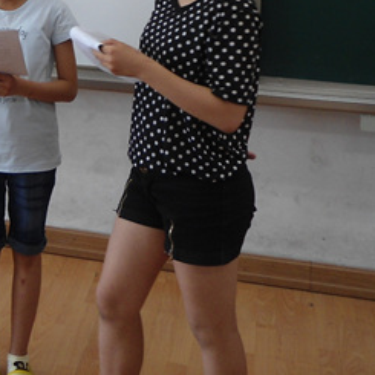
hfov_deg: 21.9
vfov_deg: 22.1
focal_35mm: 75
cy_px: -11
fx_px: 919
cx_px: -32
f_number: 2.8
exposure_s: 1/30
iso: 80
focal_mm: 4.7
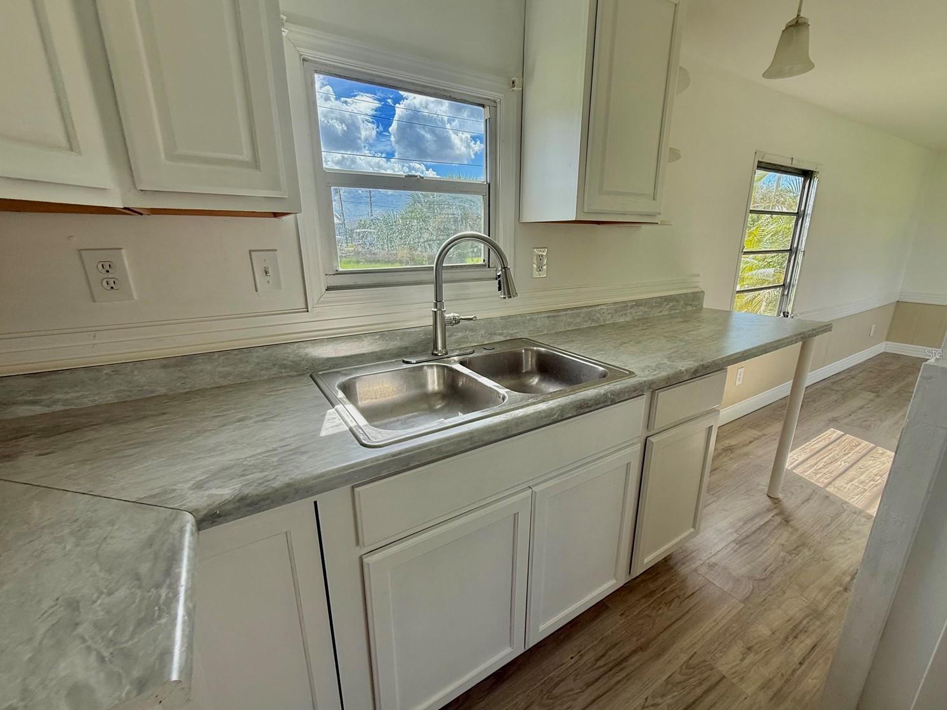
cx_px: 478
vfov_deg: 81.8
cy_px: 353
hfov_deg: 98.2
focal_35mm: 15
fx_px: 410
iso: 64
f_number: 2.2
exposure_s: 1/424
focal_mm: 2.22
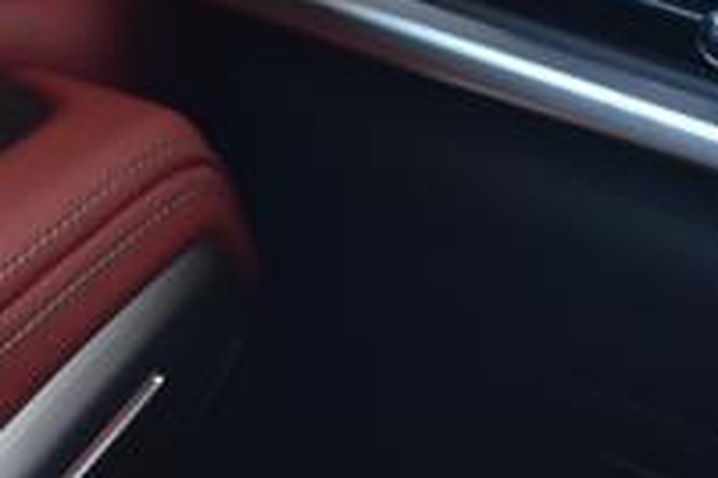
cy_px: -223
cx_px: -514
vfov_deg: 7.5
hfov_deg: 10.8
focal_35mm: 179
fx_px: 3570
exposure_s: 1/80
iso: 400
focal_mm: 30
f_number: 4.5
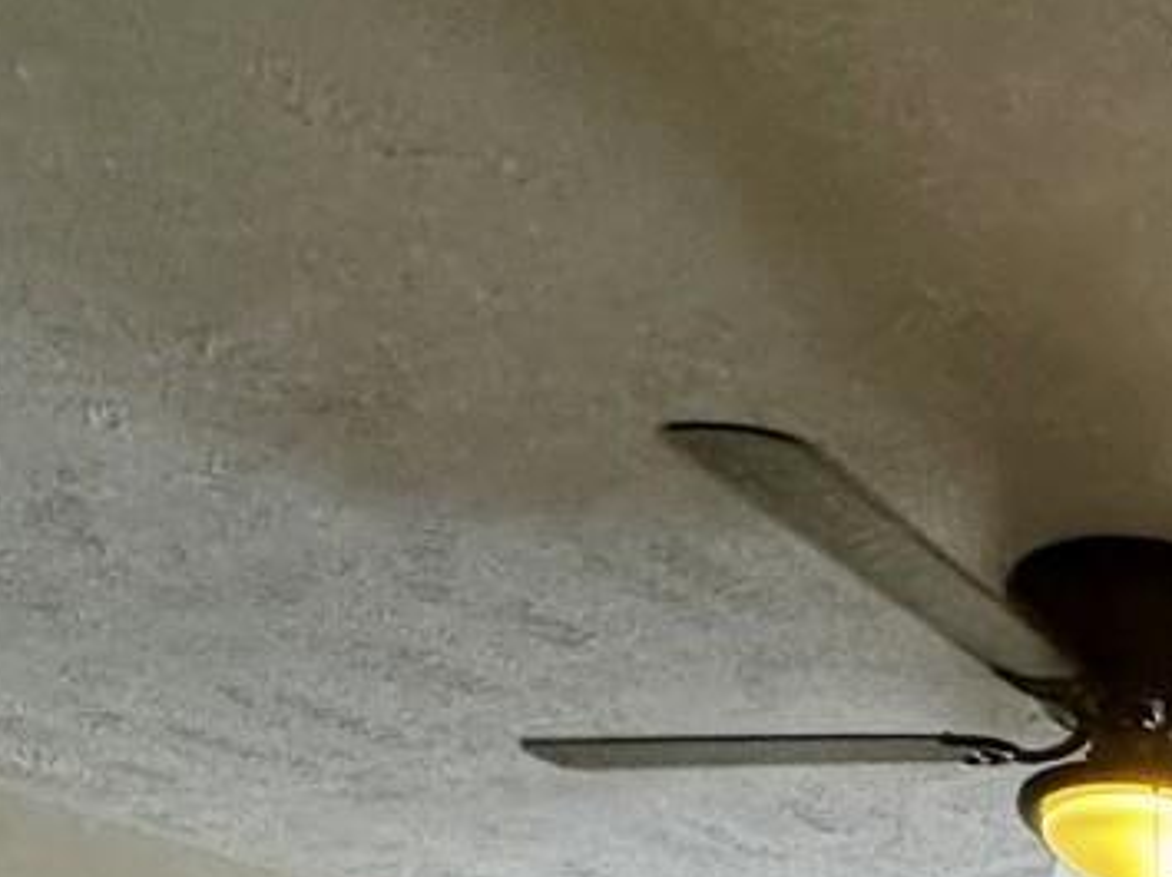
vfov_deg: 18.3
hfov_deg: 28.1
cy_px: 1701
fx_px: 1929
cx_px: 1510
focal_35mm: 57
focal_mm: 2.22
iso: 200
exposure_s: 1/120
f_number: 2.2
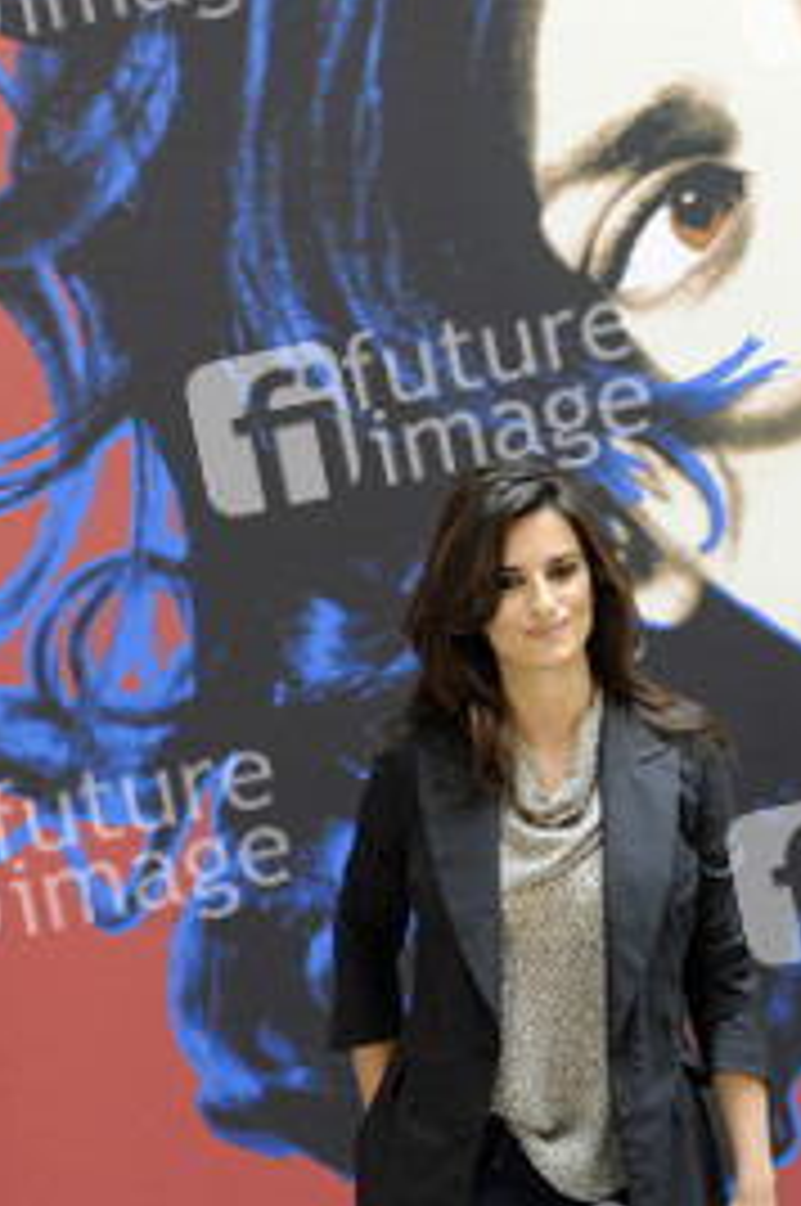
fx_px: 4751
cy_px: 634
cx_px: 549
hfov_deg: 9.6
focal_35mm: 142
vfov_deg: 14.5
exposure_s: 1/200
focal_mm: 95
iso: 2500
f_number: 5.6
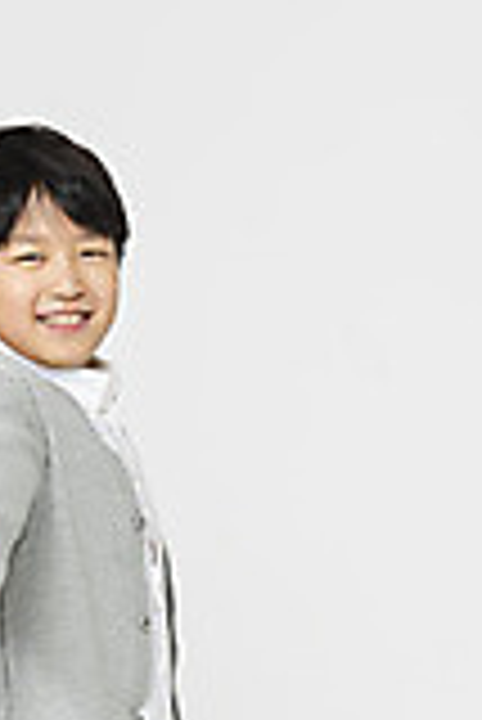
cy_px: 828
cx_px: -47
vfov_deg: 8.2
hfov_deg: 5.5
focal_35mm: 250
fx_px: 5010
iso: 100
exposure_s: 1/125
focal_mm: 100
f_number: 14
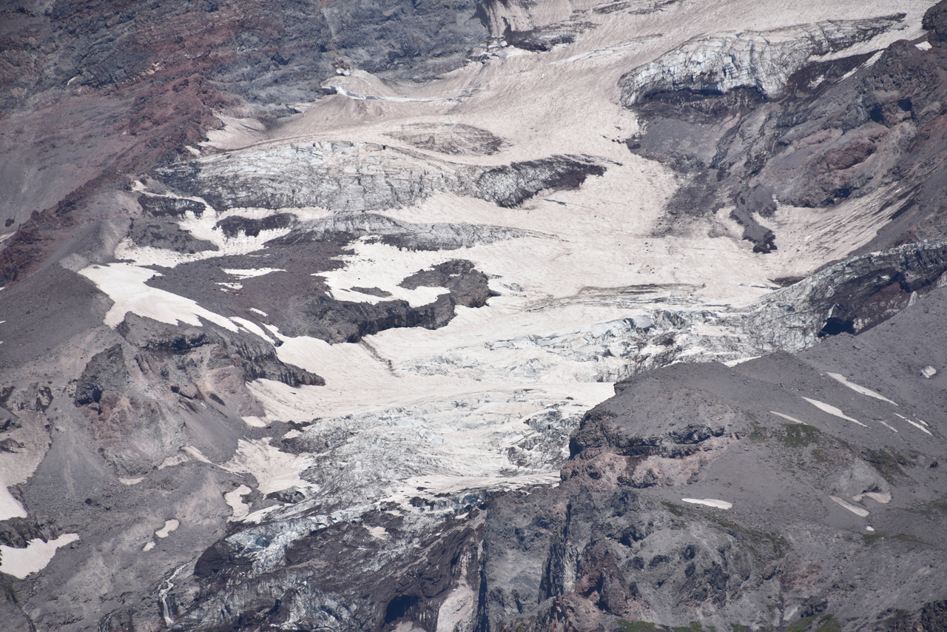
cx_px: 474
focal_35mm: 300
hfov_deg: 6.9
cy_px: 316
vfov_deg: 4.6
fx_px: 7893
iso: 100
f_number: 8
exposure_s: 1/640
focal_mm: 300
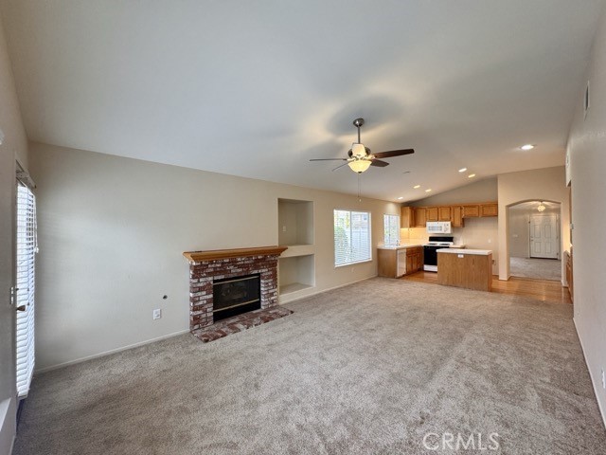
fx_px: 245
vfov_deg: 85.7
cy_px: 228
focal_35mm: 14
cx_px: 303
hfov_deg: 102.1
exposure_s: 1/120
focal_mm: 2.22
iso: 200
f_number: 2.2
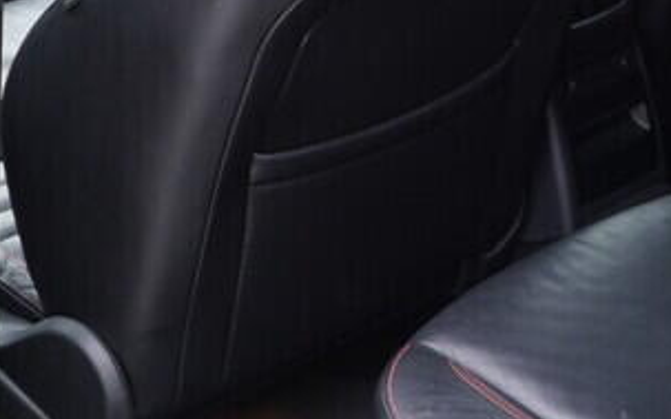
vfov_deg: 10.5
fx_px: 2266
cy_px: 76
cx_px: 452
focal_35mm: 124
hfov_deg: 16.8
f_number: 2.8
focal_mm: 24
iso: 250
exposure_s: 1/40
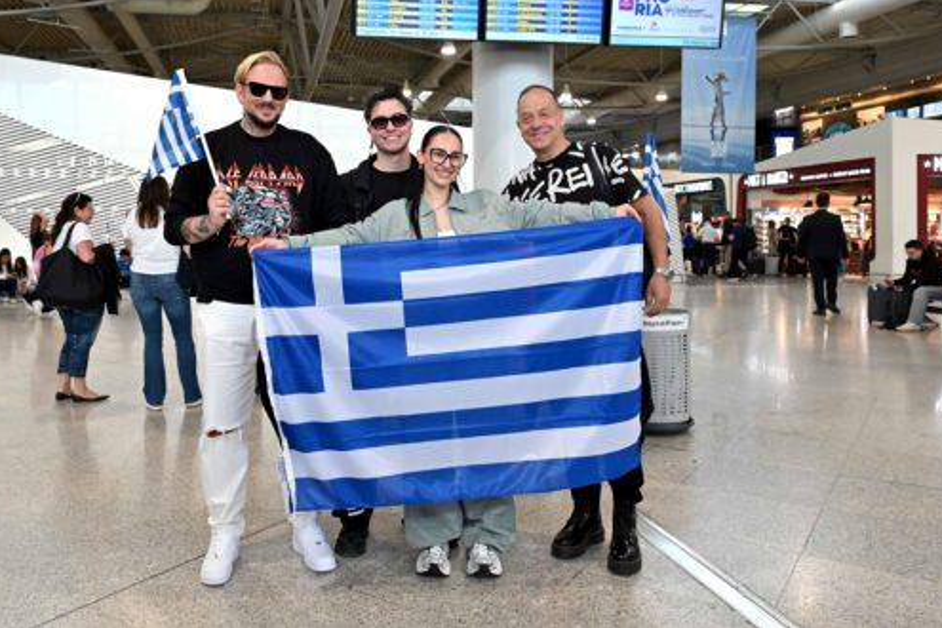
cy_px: 238
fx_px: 785
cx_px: 385
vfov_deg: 43.3
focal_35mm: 30
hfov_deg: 61.5
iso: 3200
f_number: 5.6
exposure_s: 1/250
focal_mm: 24
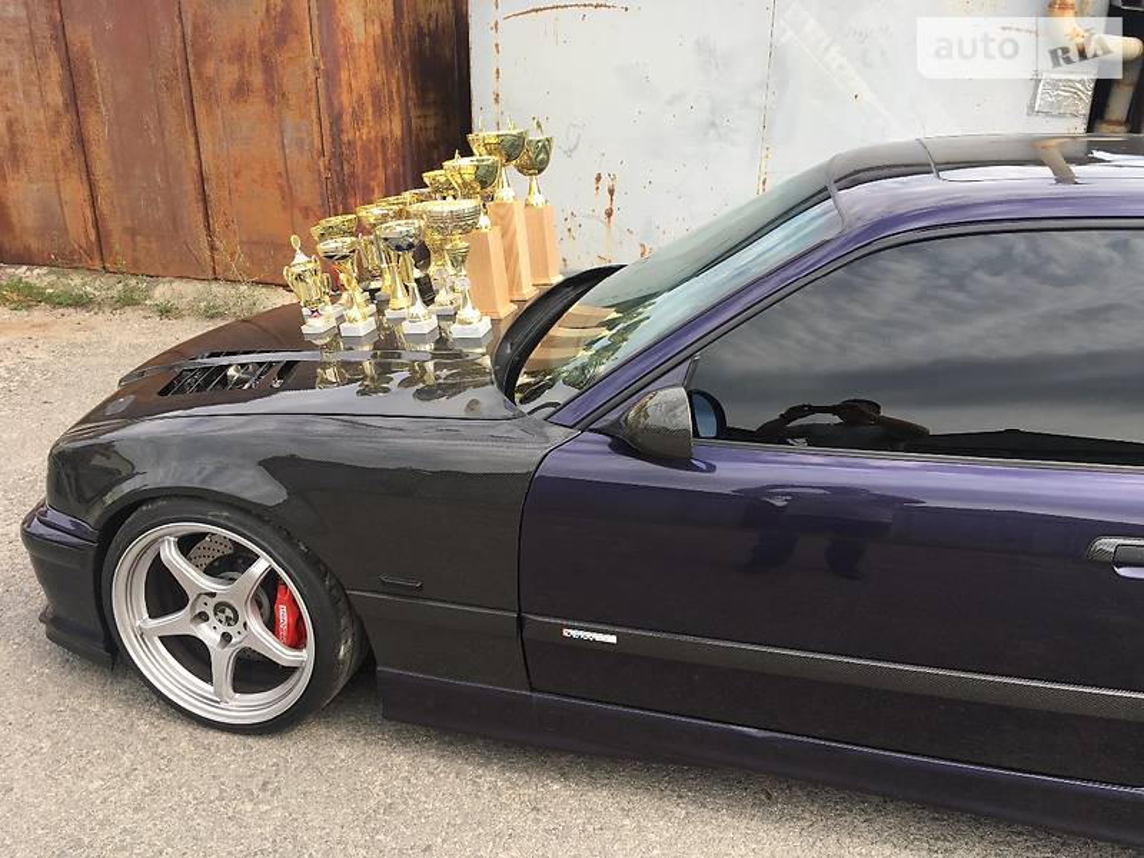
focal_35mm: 29
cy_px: 429
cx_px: 572
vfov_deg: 48.2
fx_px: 958
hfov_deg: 61.7
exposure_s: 1/549
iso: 25
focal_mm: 4.2
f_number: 2.2
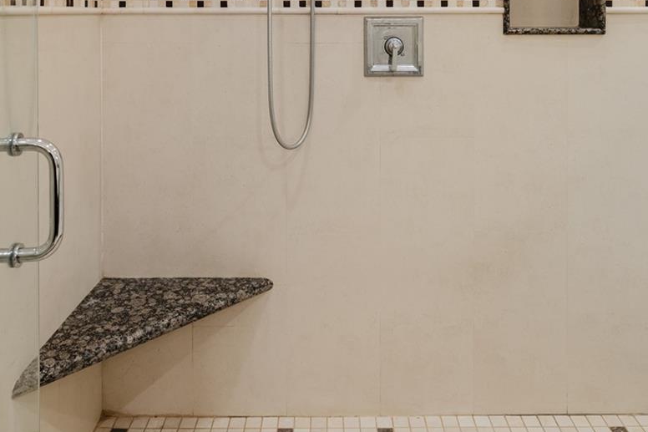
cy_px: 5
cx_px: 334
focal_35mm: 33
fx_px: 594
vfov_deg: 36.2
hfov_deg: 57.2
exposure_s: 1/4
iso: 100
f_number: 11
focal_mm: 16
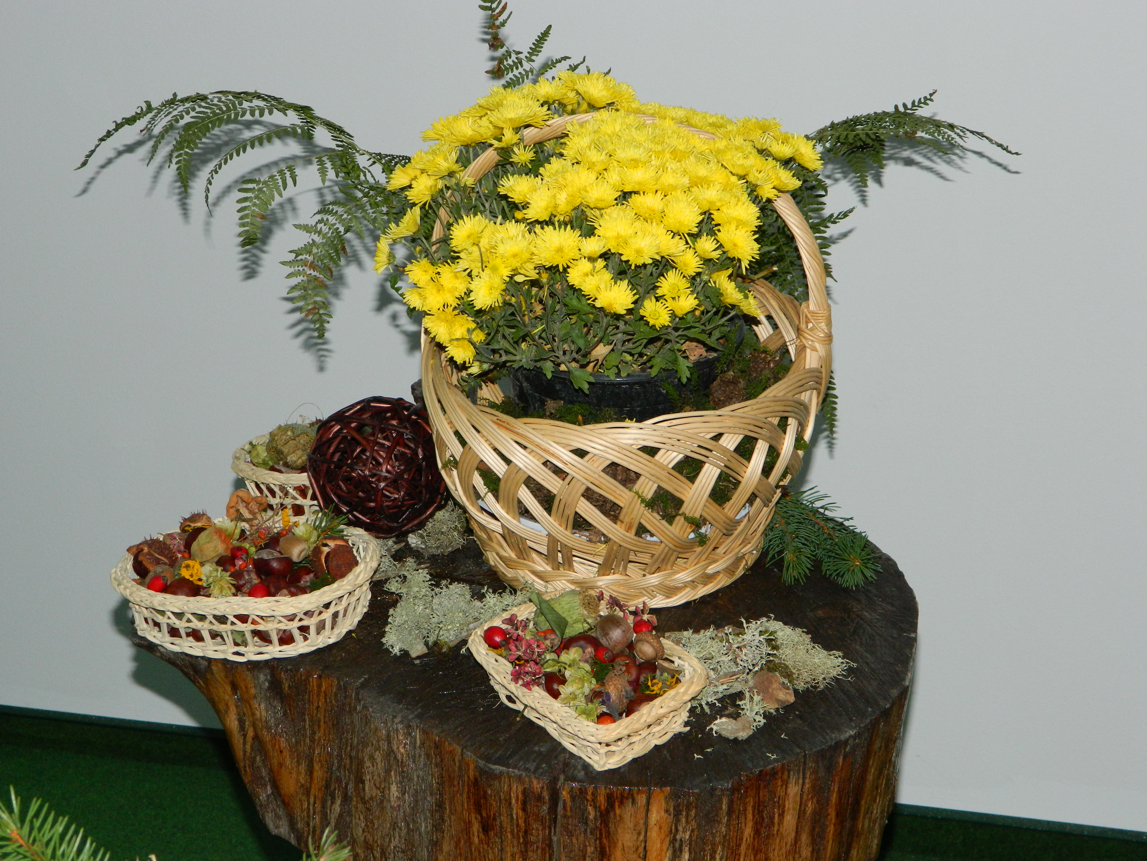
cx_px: 574
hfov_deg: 23.3
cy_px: 430
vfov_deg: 17.6
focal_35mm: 84
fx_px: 2783
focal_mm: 15.1
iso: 200
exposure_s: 1/50
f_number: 4.2
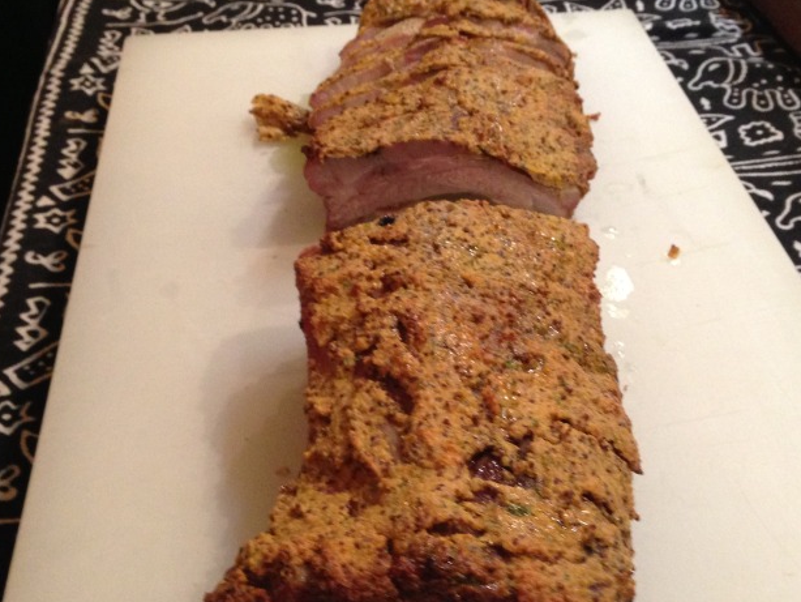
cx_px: 385
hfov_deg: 34.9
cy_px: 320
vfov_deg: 26.6
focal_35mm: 55
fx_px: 1273
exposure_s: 1/20
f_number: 2.4
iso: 320
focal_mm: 4.13
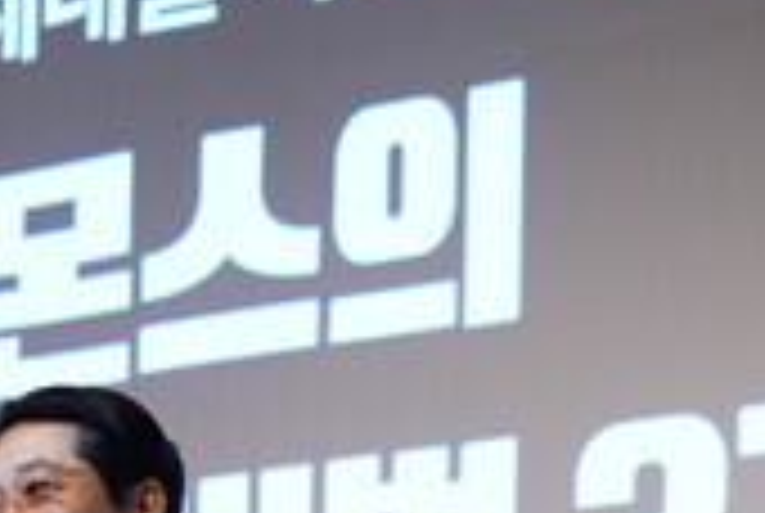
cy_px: 837
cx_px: -27
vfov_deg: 5.5
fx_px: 5322
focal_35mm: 250
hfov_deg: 8.2
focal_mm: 71
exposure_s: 1/125
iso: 3200
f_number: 3.2
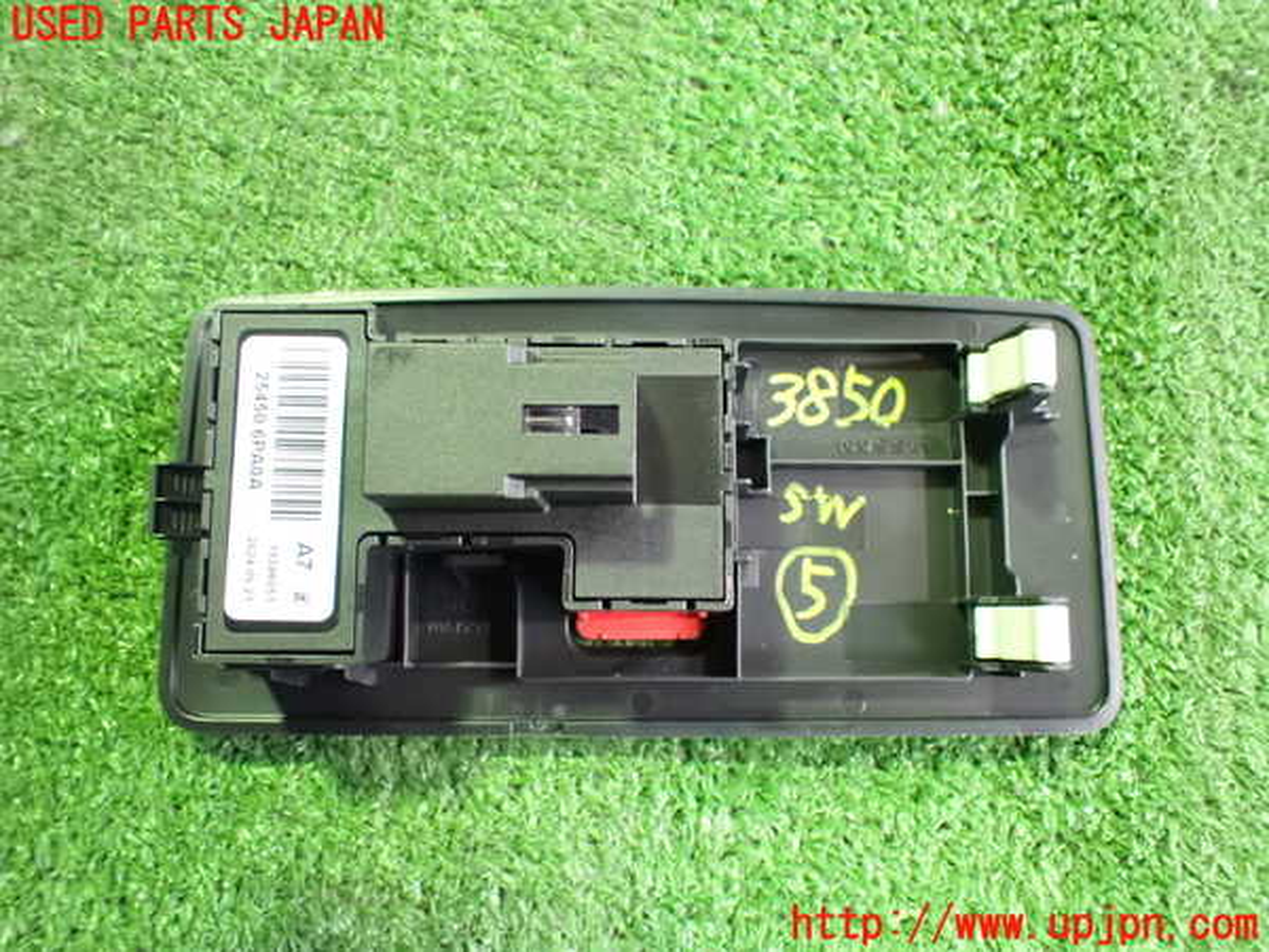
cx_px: 634
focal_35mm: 30
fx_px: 1100
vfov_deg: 46.8
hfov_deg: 60.0
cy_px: 476
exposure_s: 1/30
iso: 1250
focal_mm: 5.4
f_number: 2.3
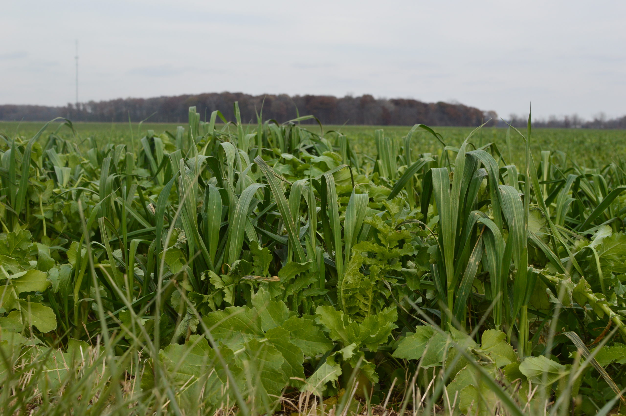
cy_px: 208
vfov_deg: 25.7
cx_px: 313
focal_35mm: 52
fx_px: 912
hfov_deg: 37.9
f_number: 10
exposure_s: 1/250
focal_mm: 35
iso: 400
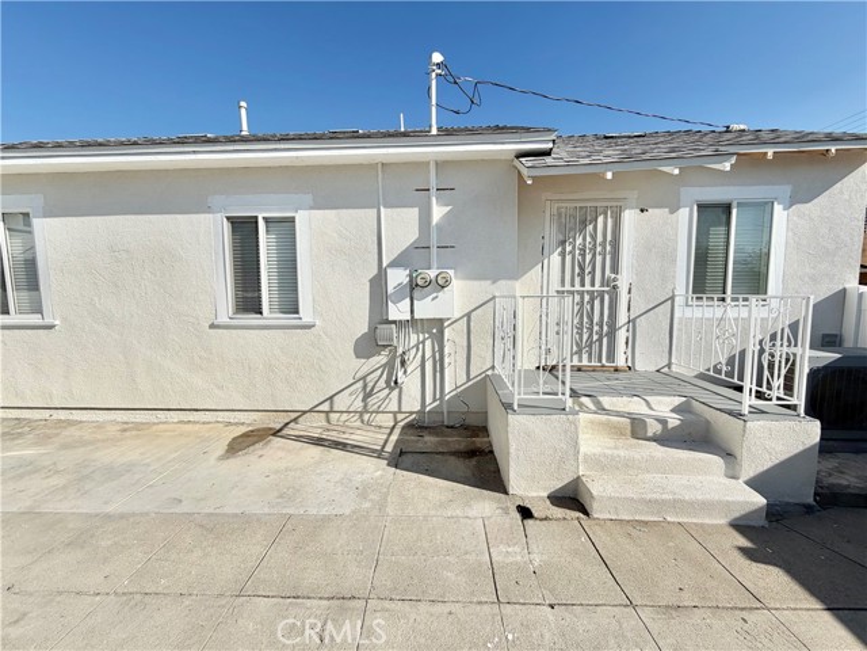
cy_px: 326
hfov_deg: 102.1
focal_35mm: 14
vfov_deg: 85.7
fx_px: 351
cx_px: 434
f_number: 2.2
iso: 20
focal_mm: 2.22
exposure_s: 1/1745
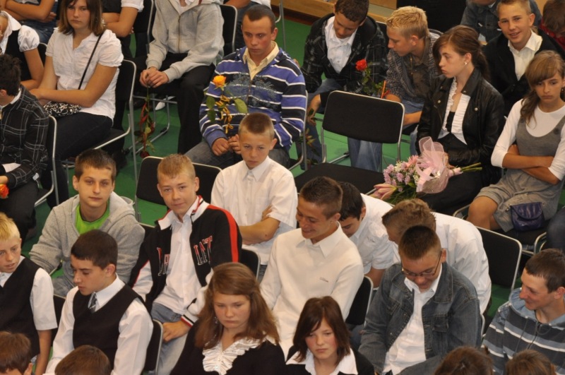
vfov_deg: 10.7
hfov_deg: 16.1
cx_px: 282
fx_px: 1998
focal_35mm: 128
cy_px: 188
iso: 800
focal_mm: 85
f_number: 5.6
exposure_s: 1/60
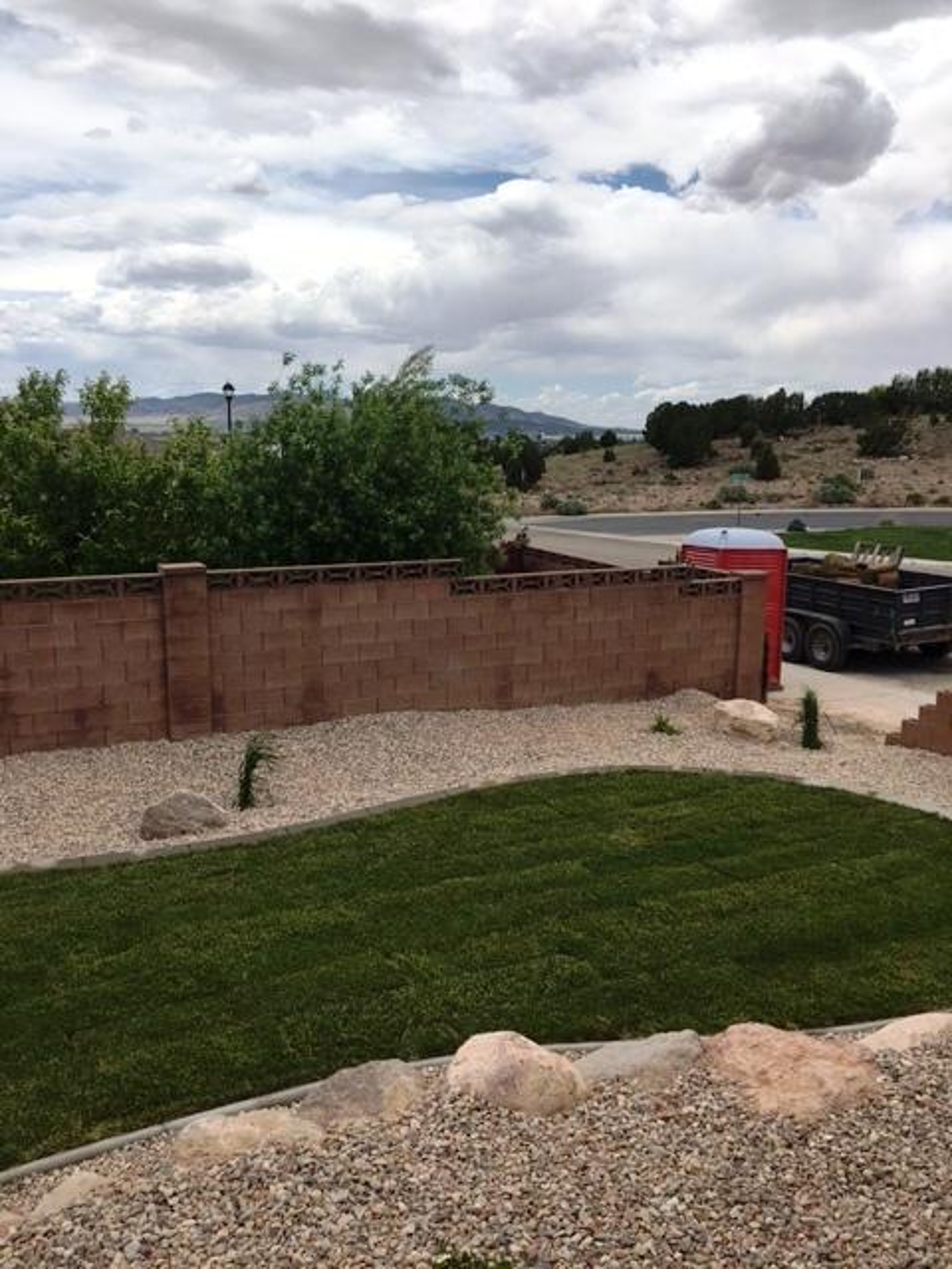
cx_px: 476
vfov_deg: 61.7
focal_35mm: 29
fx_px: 1063
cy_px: 634
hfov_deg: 48.2
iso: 25
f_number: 2.2
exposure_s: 1/2262
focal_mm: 4.15
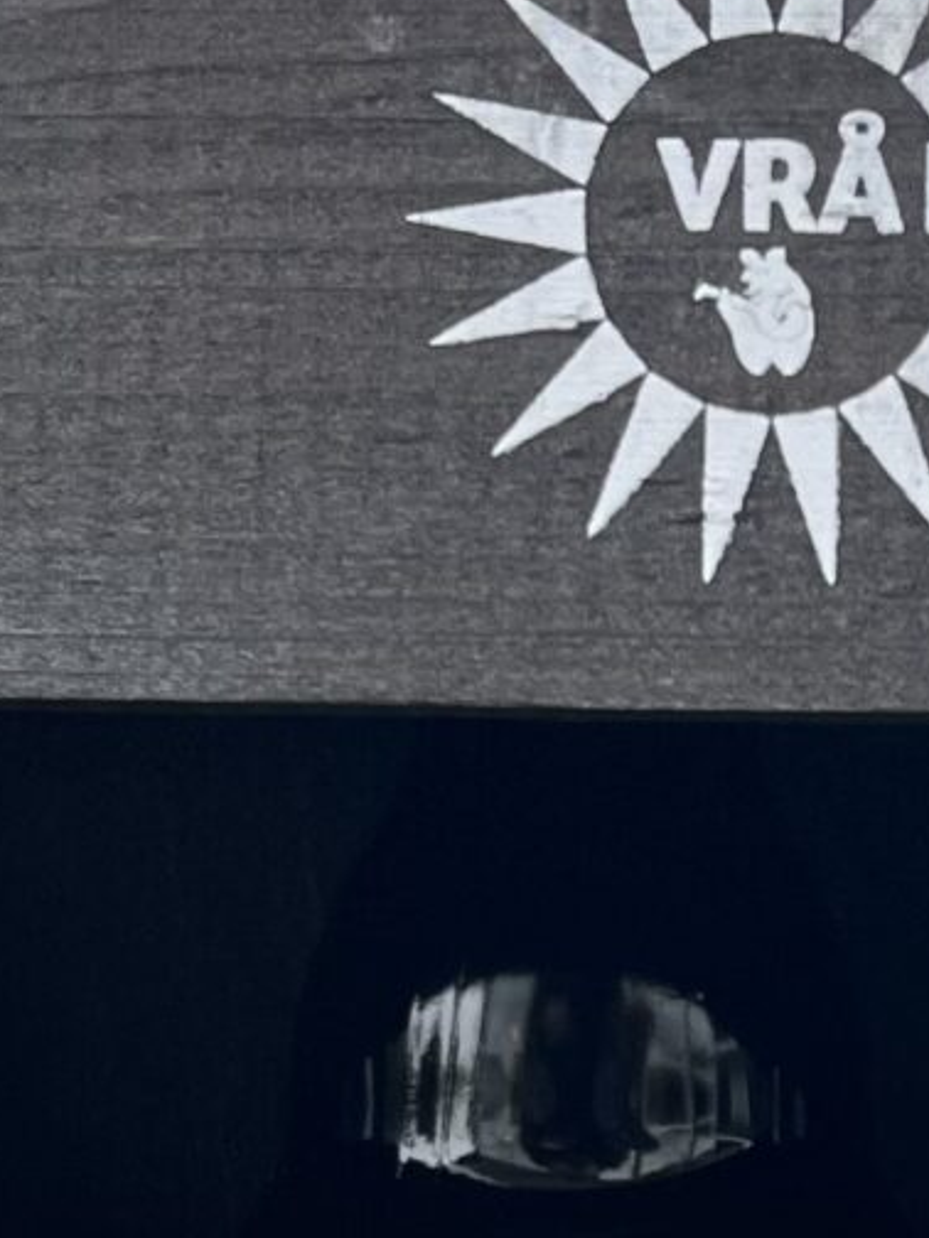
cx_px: 966
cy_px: 1297
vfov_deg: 14.6
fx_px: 4723
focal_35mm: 132
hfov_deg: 11.1
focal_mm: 5.7
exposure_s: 1/121
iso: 100
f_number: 1.5
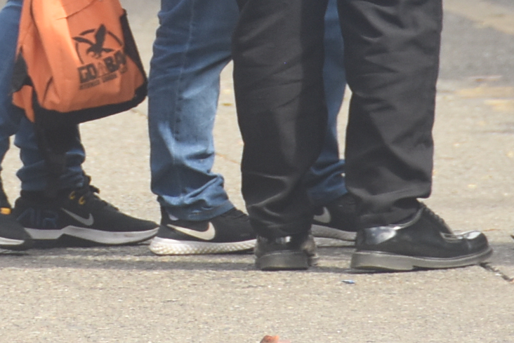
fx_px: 17514
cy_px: -221
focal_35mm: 1226
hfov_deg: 1.7
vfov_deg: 1.1
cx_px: 29
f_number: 5.6
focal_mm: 200
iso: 500
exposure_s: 1/500
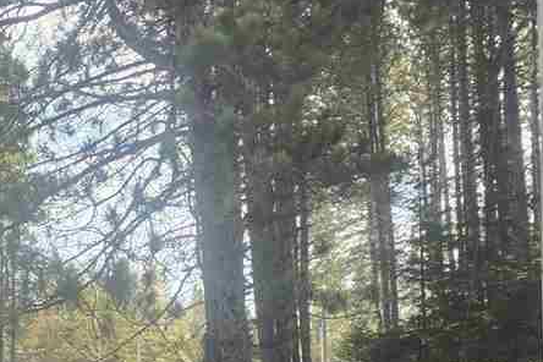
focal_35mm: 69
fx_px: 1041
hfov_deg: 27.3
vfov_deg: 19.1
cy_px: 378
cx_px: -21
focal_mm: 6.3
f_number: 1.7
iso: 20
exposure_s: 1/180
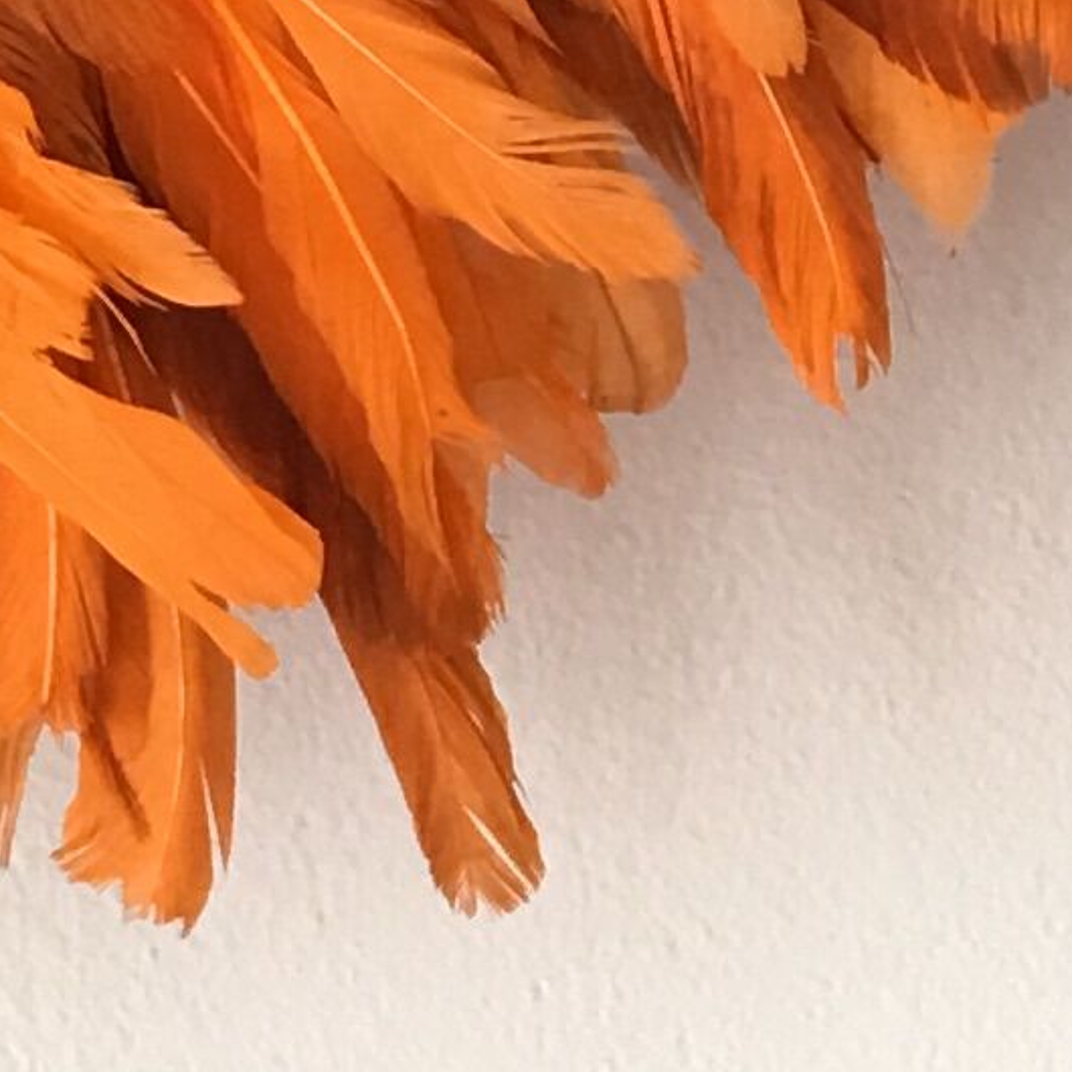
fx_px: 6832
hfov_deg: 8.6
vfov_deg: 8.1
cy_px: -1772
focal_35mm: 195
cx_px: -906
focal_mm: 4.15
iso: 32
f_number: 2.2
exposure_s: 1/17
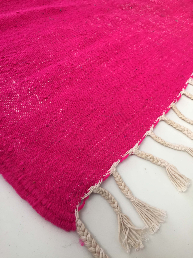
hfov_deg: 48.2
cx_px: 96
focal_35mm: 29
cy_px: 129
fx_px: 216
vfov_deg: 61.7
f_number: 2.2
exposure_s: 1/50
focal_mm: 4.15
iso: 32
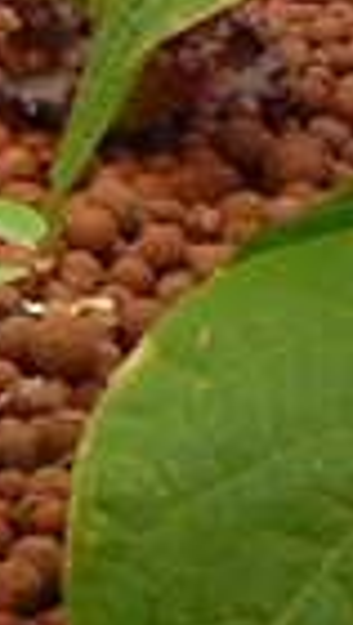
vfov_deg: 9.7
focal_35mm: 218
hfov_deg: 4.8
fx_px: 3619
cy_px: -201
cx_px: -1287
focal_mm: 5.2
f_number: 2.8
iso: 80
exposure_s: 1/125
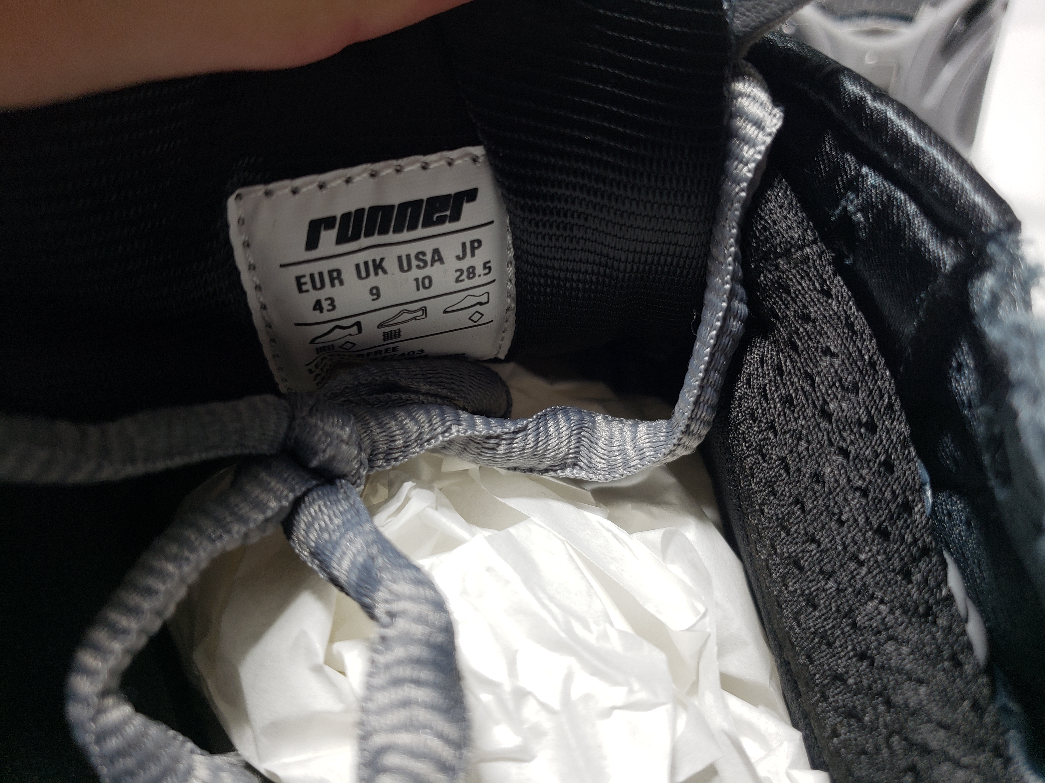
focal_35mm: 26
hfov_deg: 67.3
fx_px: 785
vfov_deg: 53.1
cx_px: 522
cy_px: 392
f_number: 1.5
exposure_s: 1/214
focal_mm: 4.3
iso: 50
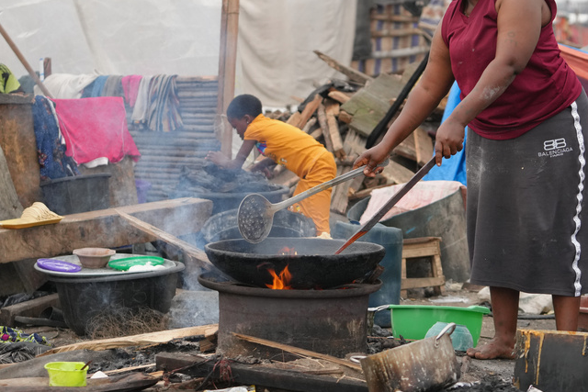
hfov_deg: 18.2
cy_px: 143
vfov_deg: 12.2
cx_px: 387
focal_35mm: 112
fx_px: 1830
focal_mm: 70
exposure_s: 1/3200
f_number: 3.5
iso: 1000
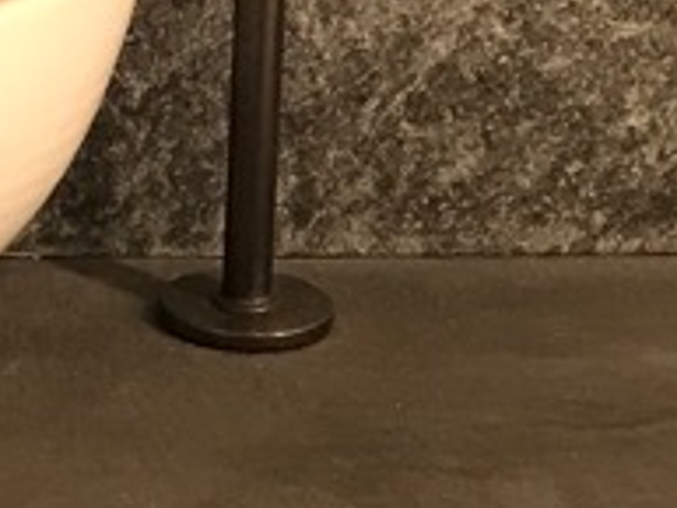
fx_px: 3640
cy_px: 795
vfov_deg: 7.8
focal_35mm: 186
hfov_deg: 10.6
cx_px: 442
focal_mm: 3.99
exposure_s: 1/17
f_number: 1.8
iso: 40
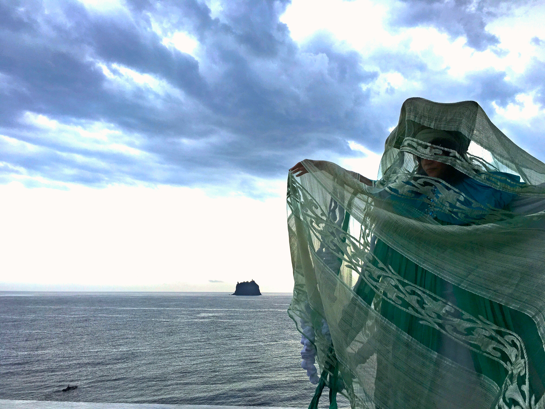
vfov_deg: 48.2
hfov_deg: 61.7
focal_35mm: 29
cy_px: 204
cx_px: 272
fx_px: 457
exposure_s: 1/1451
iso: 25
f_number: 2.2
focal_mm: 4.15
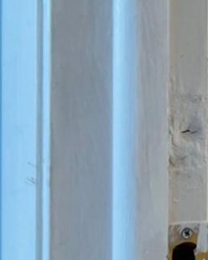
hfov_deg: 9.6
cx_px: 628
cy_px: 79
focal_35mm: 125
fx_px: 962
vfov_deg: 15.4
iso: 64
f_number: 1.5
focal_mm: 5.7
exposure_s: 1/120
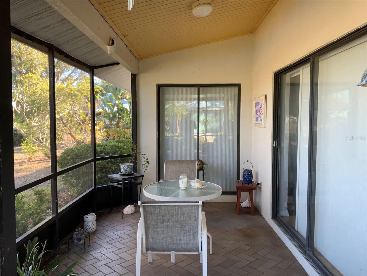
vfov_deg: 48.2
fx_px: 307
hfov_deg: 61.7
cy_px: 138
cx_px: 184
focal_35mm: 29
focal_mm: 3
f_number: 1.8
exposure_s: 1/122
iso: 64
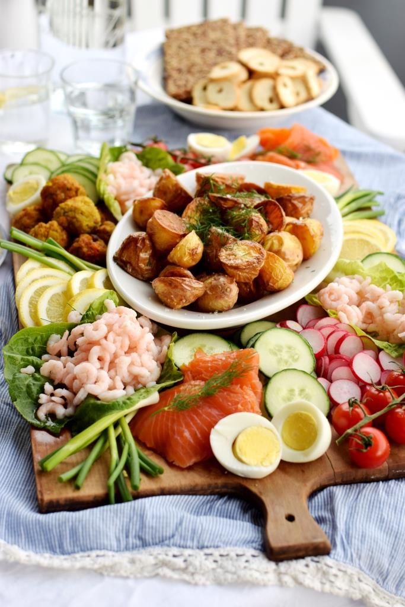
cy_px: 304
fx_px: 1265
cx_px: 202
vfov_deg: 27.0
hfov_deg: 18.2
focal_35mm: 75
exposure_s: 1/320
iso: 200
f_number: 3.5
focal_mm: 50
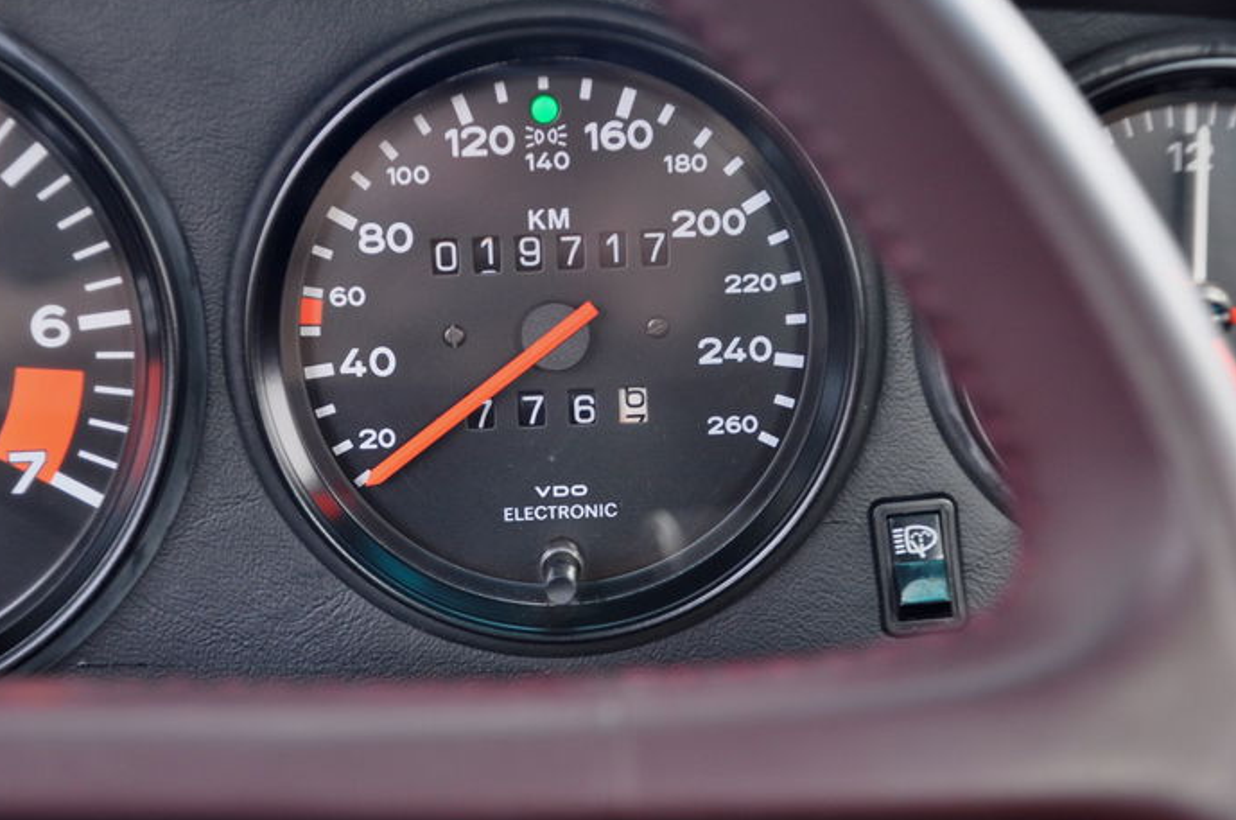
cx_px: 551
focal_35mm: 87
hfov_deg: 23.4
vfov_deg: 15.7
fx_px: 2982
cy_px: 389
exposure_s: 1/5
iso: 500
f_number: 4.8
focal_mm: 52
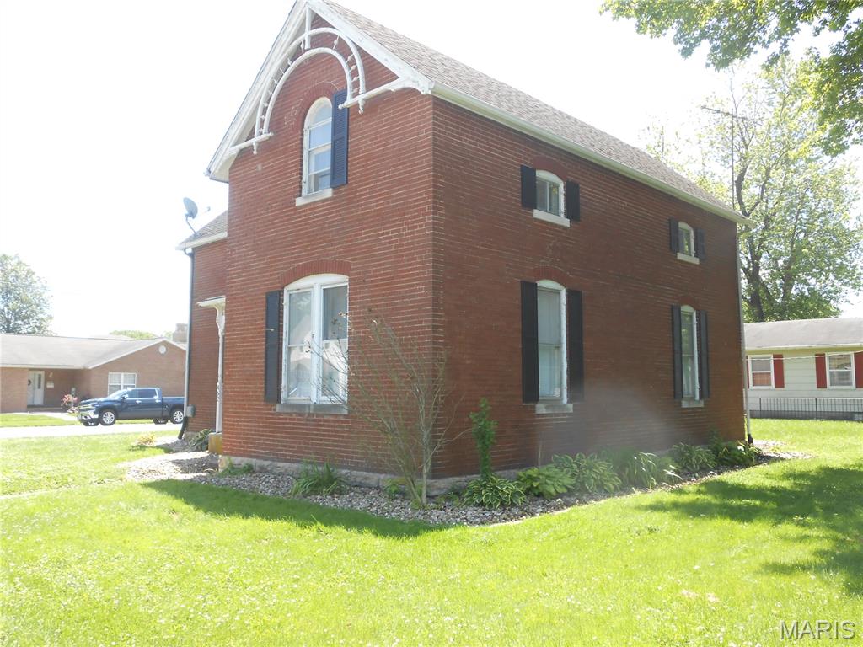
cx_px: 432
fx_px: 748
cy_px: 324
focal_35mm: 30
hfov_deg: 60.0
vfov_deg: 46.8
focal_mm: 5.3
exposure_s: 1/160
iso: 80
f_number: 3.8
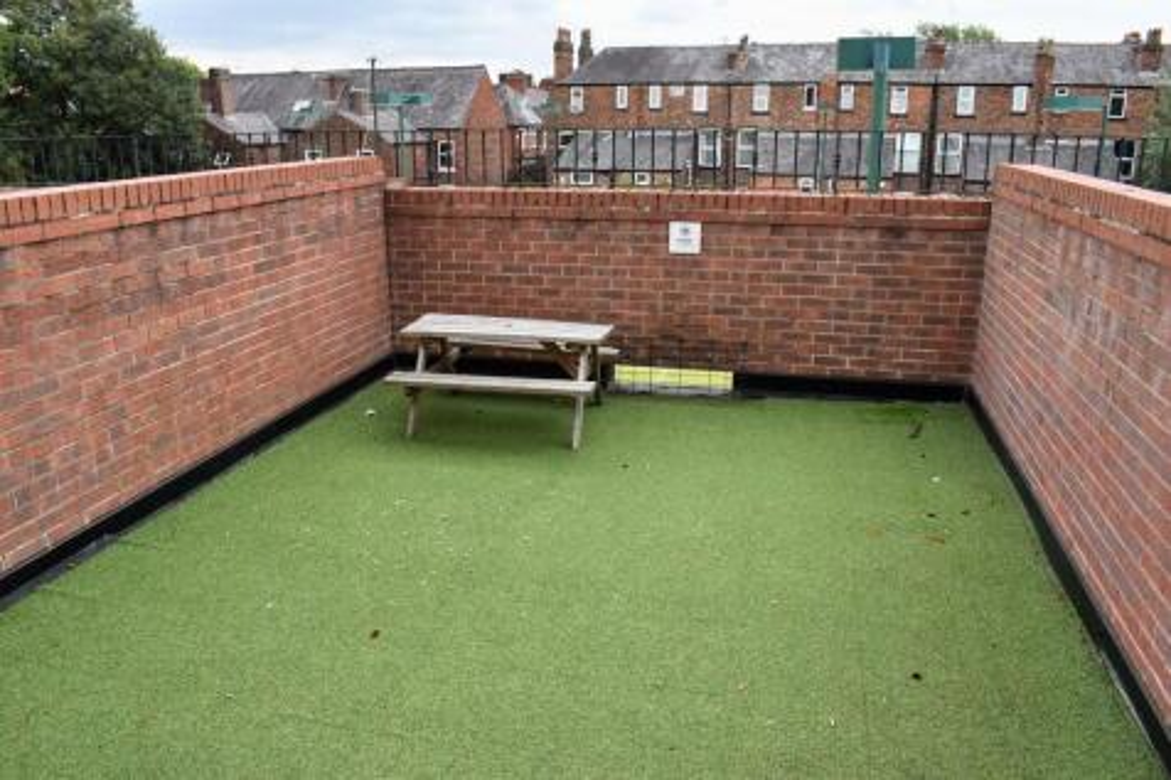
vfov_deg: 47.9
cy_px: 390
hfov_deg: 67.4
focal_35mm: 27
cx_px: 586
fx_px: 878
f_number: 8
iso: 400
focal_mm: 18
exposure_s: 1/250
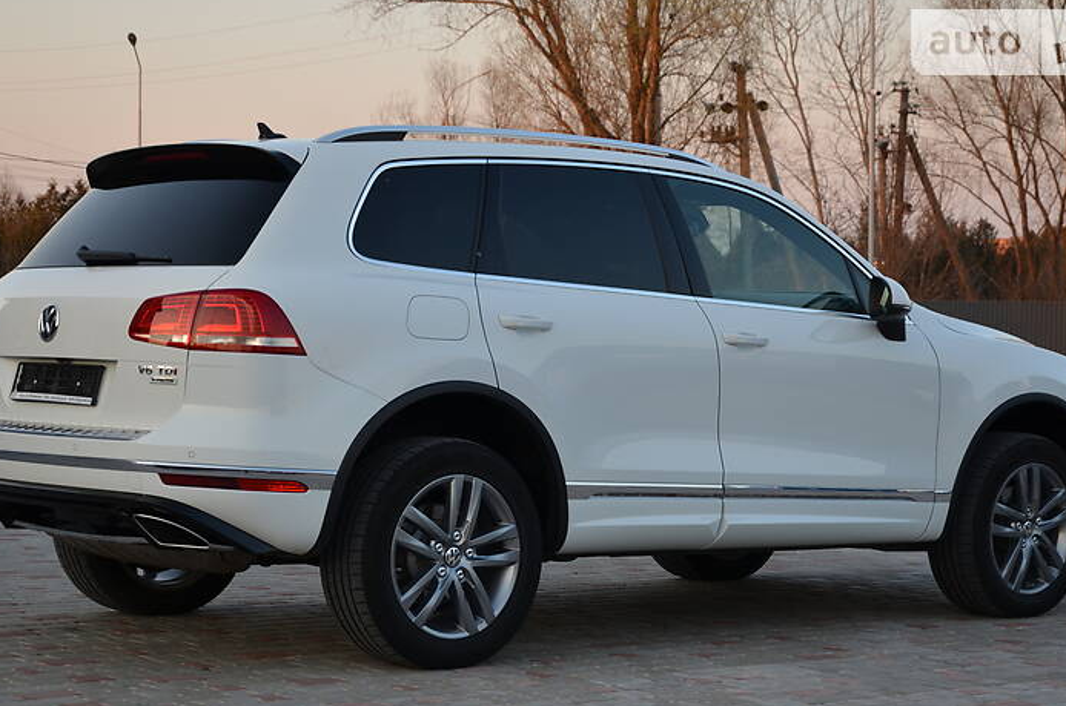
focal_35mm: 83
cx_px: 541
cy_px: 398
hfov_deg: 24.5
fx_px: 2453
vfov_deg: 16.4
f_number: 5.6
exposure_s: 1/125
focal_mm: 48
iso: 220
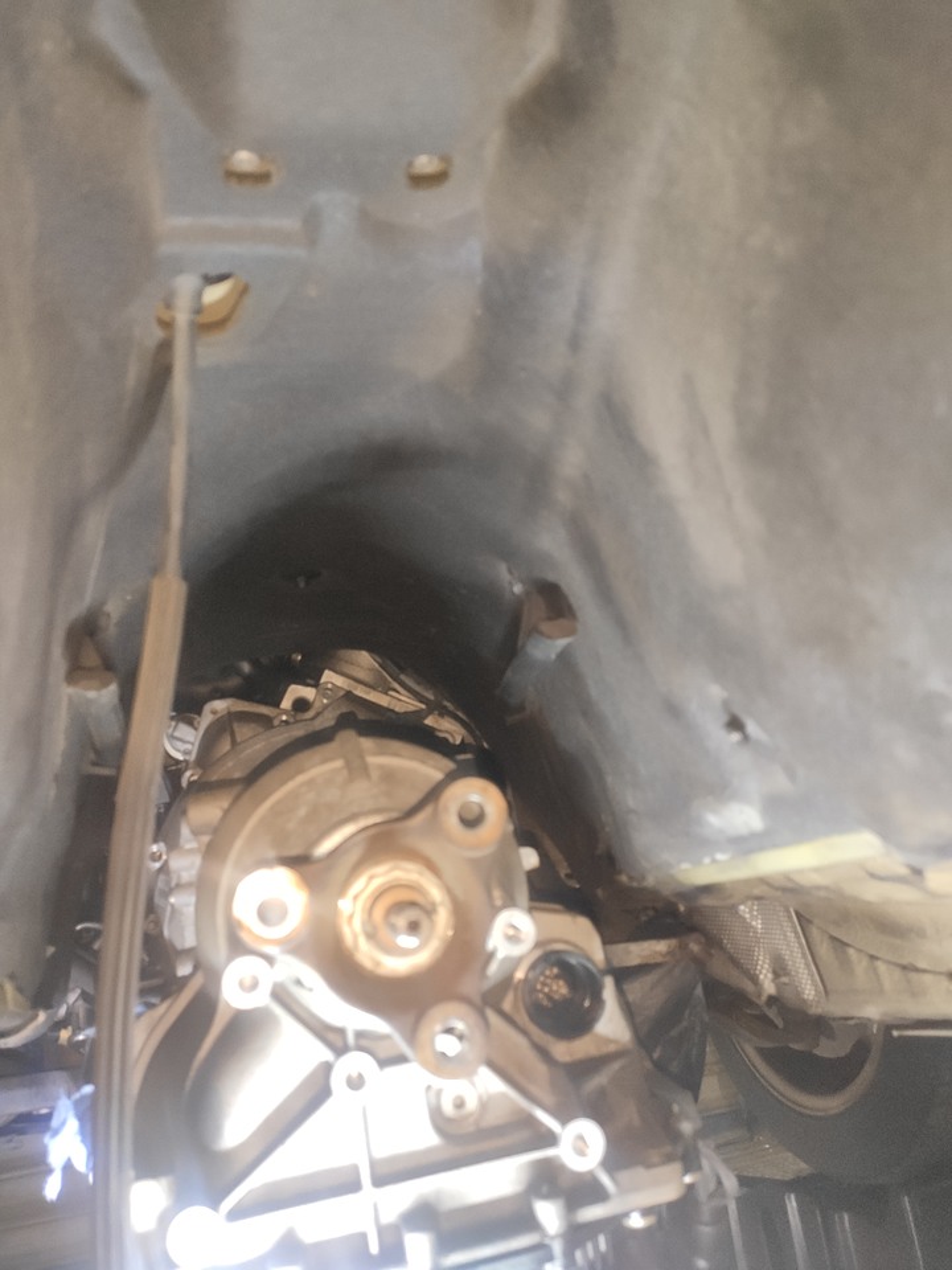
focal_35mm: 26
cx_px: 476
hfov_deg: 53.1
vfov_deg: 67.3
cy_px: 635
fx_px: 953
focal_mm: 4.77
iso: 2069
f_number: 1.75
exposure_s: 1/60
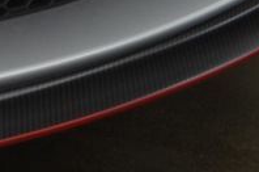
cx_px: -347
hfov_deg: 8.7
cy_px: -220
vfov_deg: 6.0
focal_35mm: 218
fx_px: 1565
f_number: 4
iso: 500
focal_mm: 24
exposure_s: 1/60
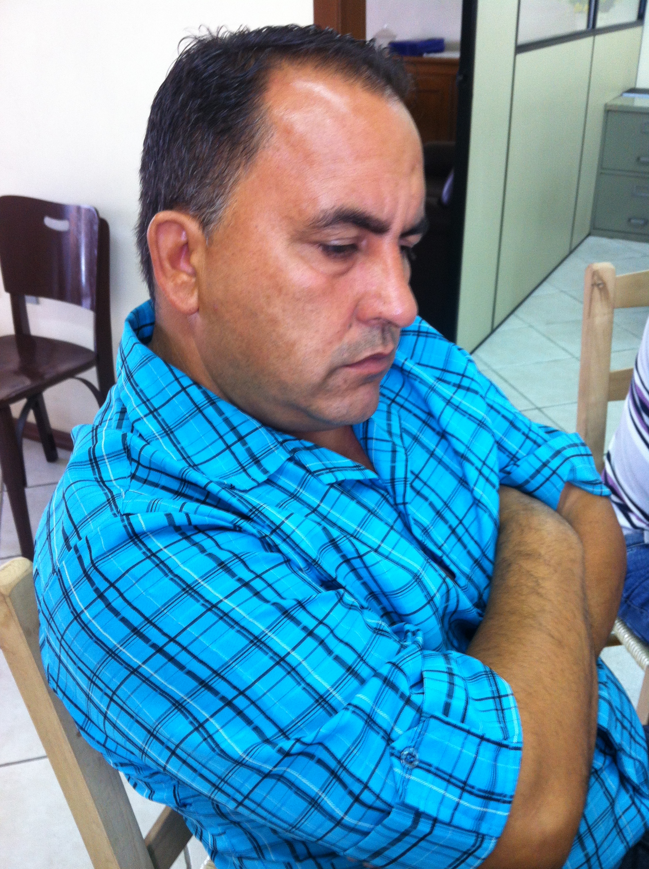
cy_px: 434
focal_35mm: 35
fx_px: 877
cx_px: 324
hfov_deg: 40.6
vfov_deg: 52.7
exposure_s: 1/15
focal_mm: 3.85
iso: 80
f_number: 2.8
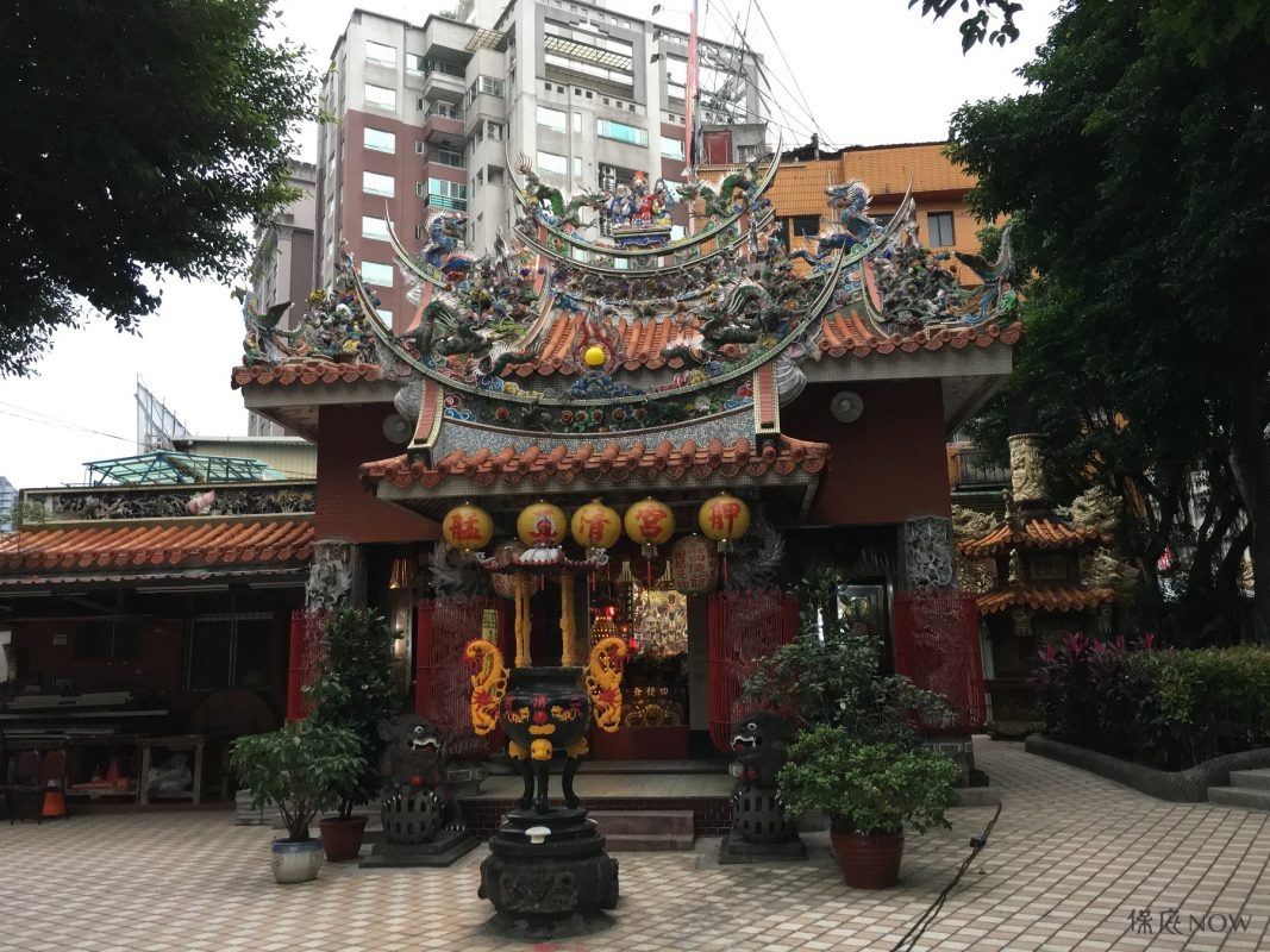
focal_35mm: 29
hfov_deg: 61.7
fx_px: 1064
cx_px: 635
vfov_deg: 48.2
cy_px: 476
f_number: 2.2
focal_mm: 4.15
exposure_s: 1/30
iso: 160
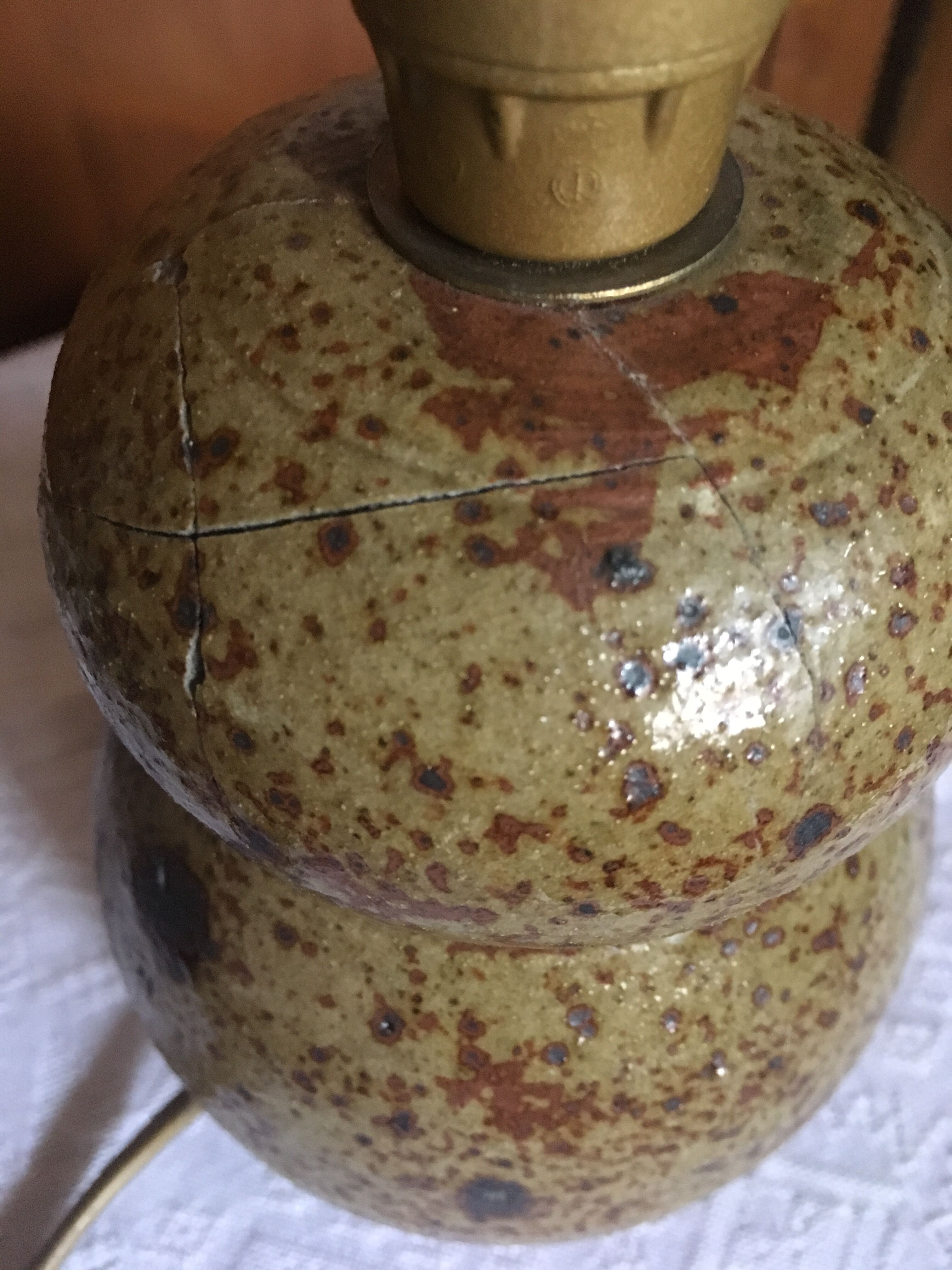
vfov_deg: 61.7
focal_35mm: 29
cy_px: 635
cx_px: 476
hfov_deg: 48.2
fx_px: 1063
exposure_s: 1/17
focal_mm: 4.15
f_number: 2.2
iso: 320
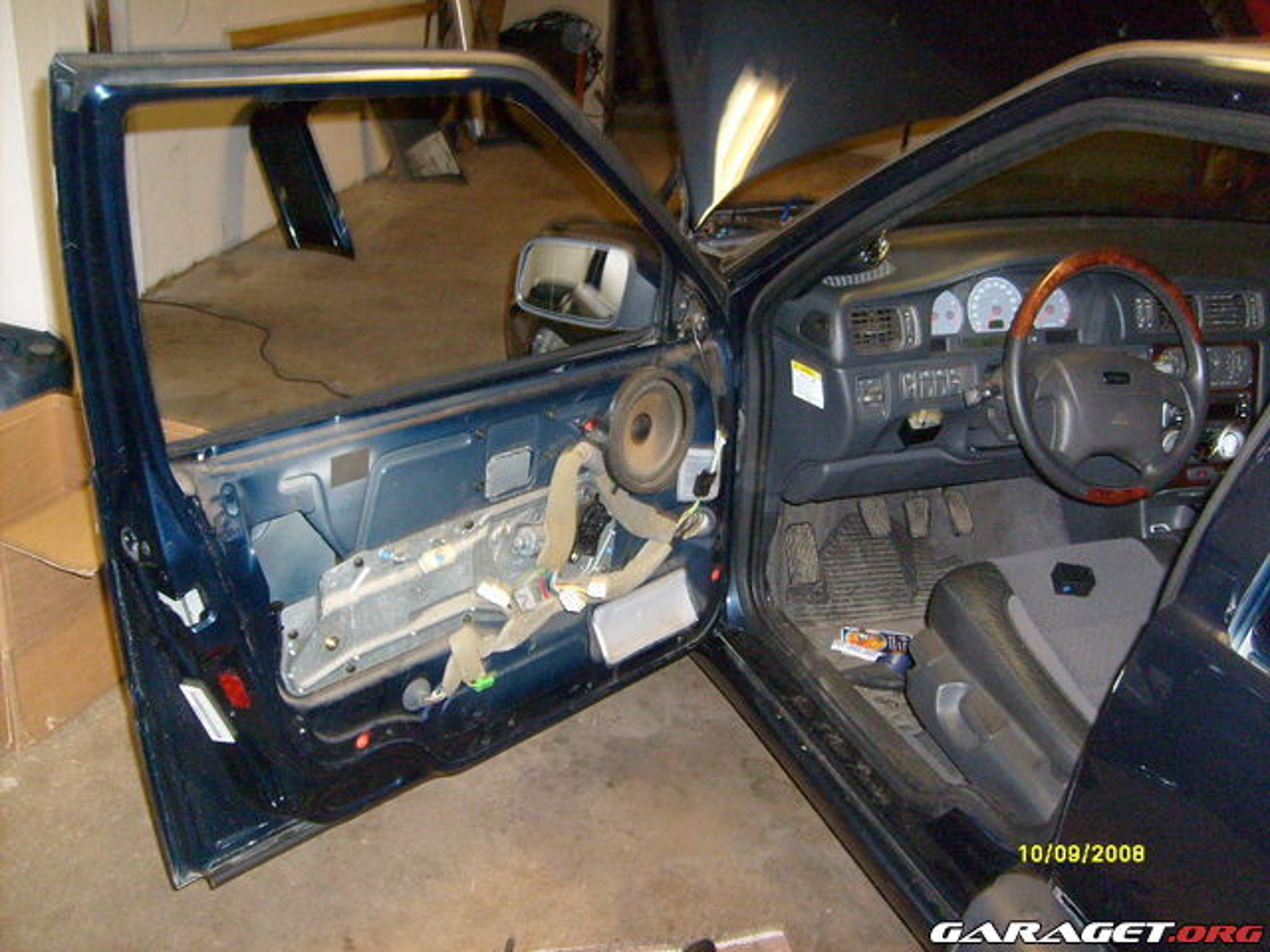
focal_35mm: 35
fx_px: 1284
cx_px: 635
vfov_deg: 40.7
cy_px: 476
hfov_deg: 52.6
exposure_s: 1/45
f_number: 2.8
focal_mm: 5.8
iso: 200
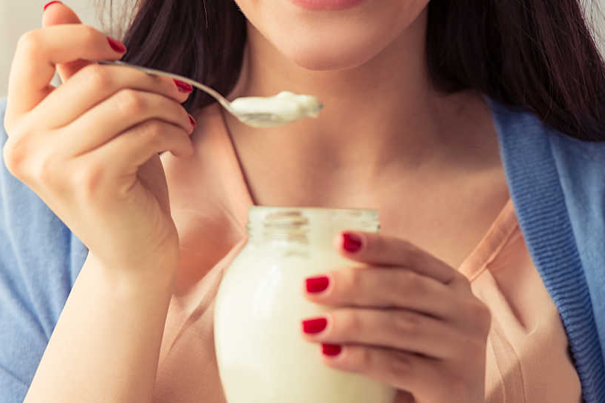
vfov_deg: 4.5
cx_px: 302
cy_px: 237
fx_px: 5073
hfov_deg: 6.8
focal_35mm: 302
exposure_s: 1/160
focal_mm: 180
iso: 125
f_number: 3.5
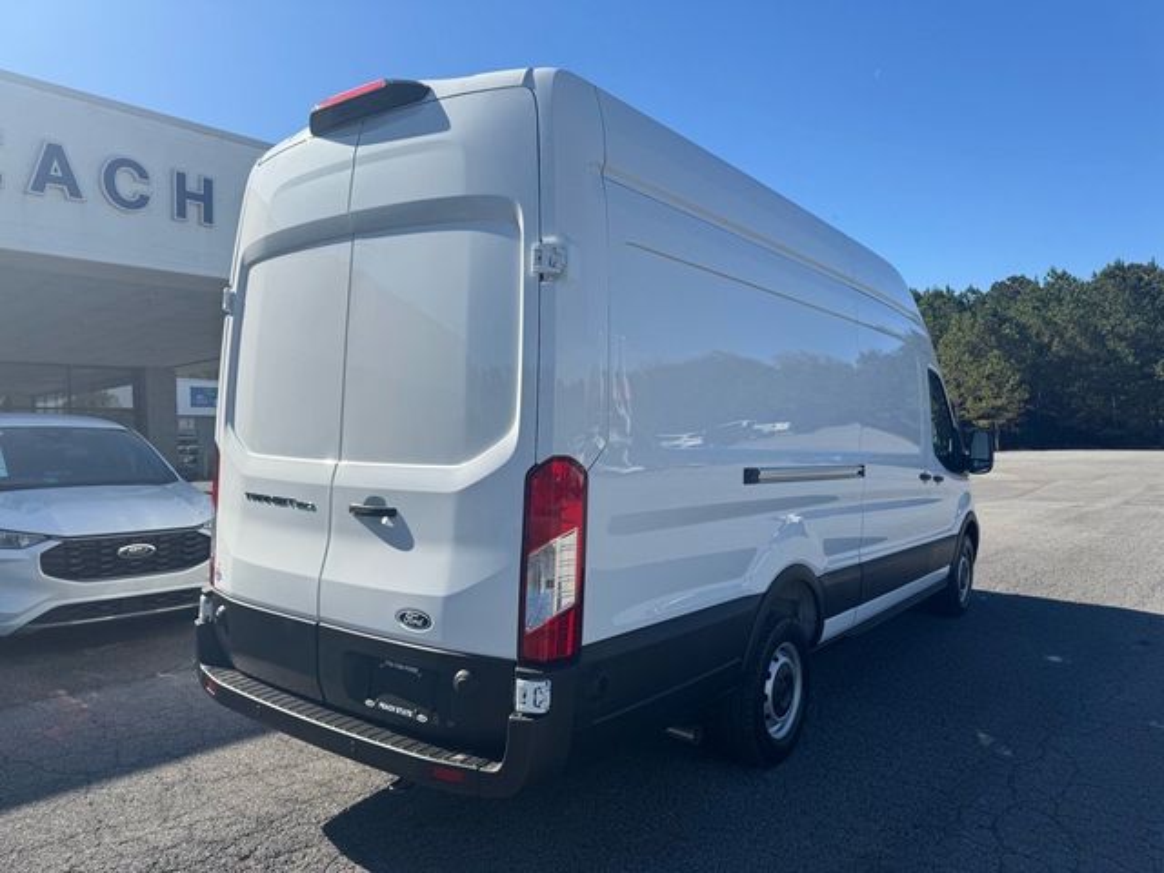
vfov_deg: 56.8
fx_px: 807
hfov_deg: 71.6
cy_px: 436
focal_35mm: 24
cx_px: 582
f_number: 1.78
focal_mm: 6.76
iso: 80
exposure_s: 1/4310
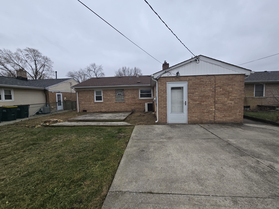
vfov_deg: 89.9
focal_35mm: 13
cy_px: 104
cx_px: 140
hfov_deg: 106.2
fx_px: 105
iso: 50
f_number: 2.2
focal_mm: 2.2
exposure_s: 1/568
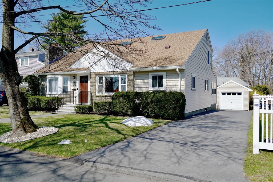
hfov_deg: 62.0
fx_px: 227
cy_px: 91
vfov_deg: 43.5
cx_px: 136
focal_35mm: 30
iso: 160
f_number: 8
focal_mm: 30
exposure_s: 1/400
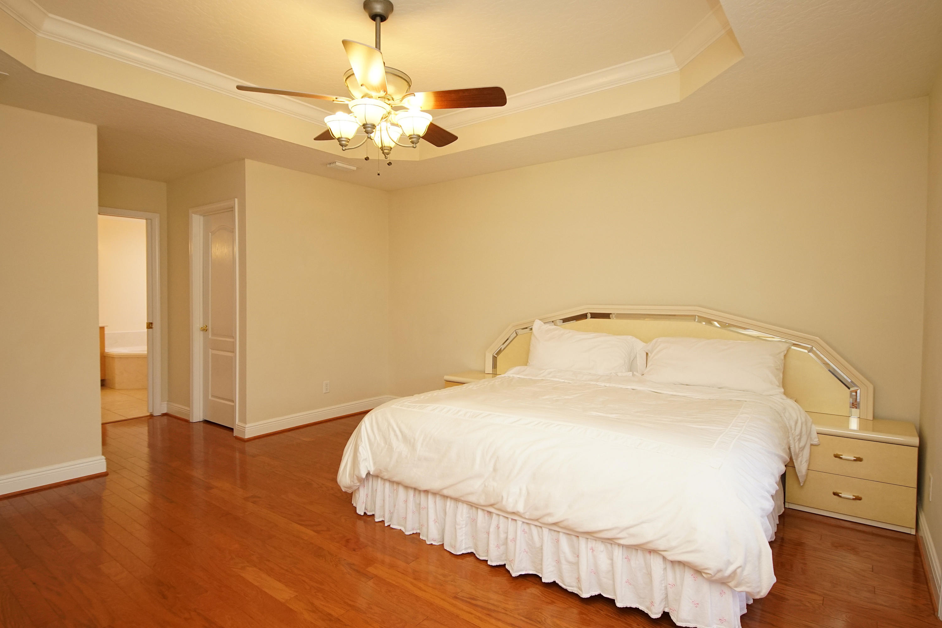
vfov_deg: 67.4
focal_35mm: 18
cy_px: 314
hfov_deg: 90.0
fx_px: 471
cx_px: 471
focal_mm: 12
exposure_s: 1/160
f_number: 5
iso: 1000
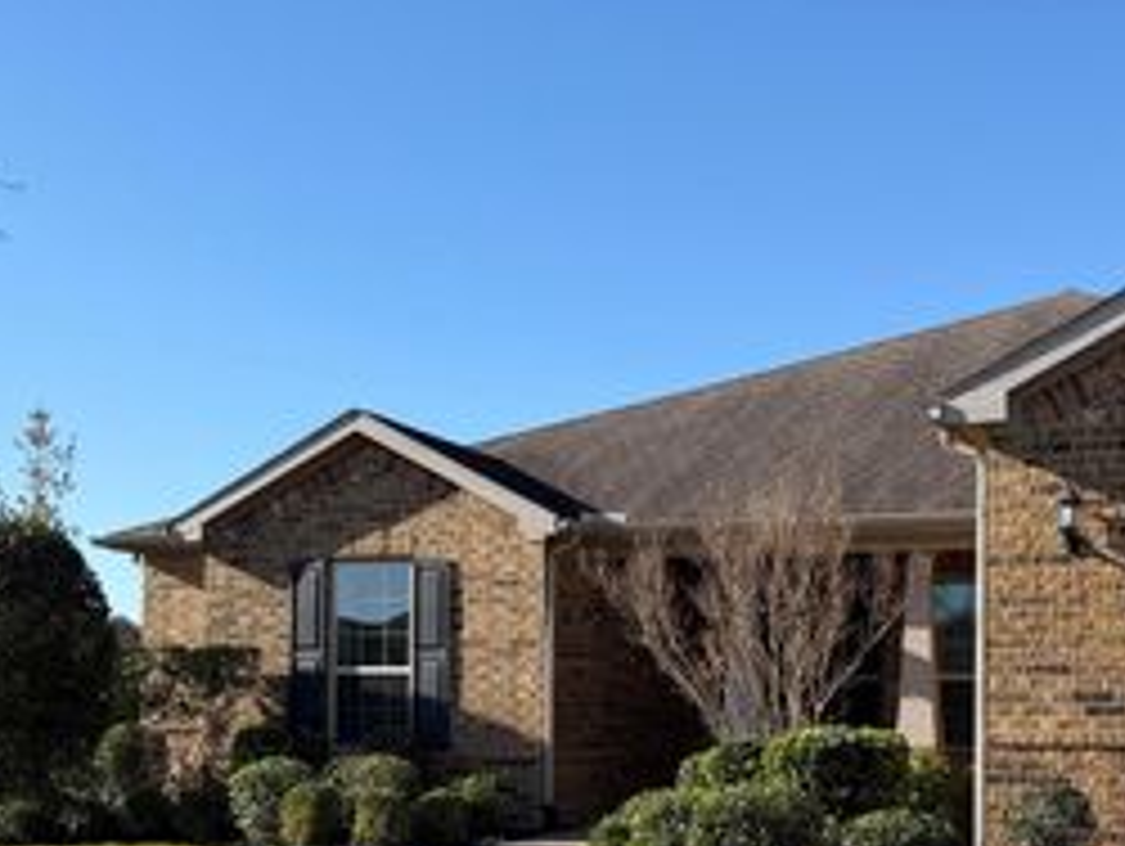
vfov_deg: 29.6
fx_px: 1561
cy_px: 677
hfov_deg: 38.3
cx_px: 886
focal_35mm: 48
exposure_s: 1/2801
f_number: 1.78
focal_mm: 6.76
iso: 80
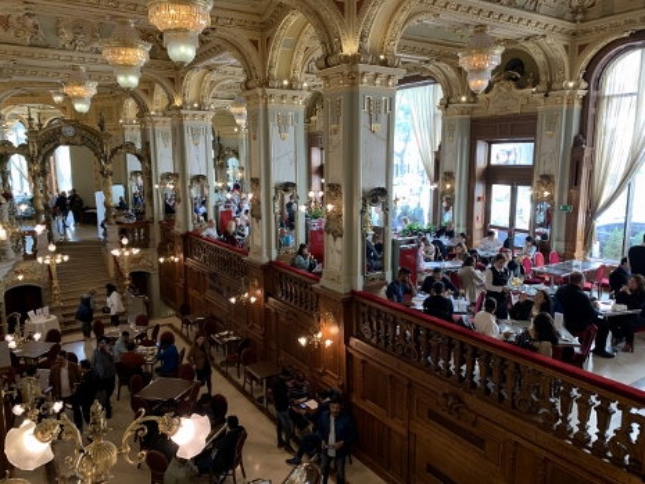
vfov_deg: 53.1
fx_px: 485
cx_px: 322
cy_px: 242
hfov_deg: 67.3
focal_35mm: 26
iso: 200
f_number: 1.8
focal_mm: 4.25
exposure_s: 1/50
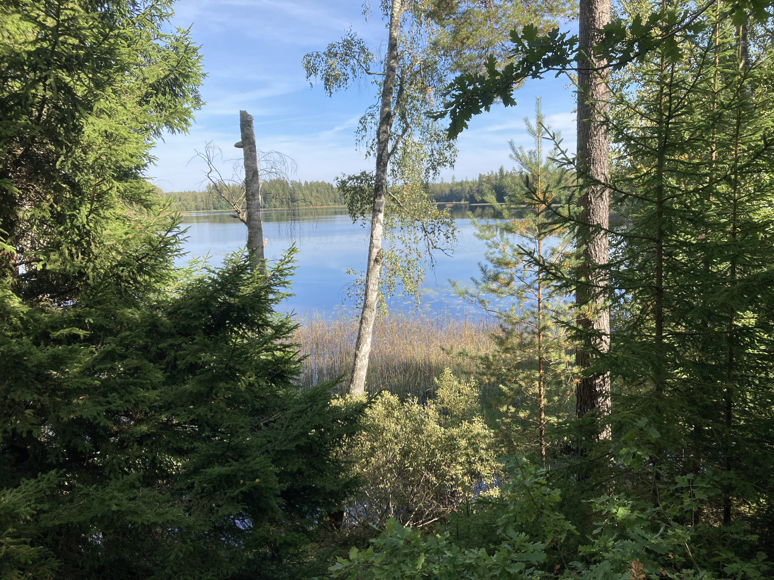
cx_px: 387
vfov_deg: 49.7
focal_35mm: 28
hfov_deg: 63.4
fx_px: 626
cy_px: 290
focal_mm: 3.99
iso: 20
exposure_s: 1/800
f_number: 1.8
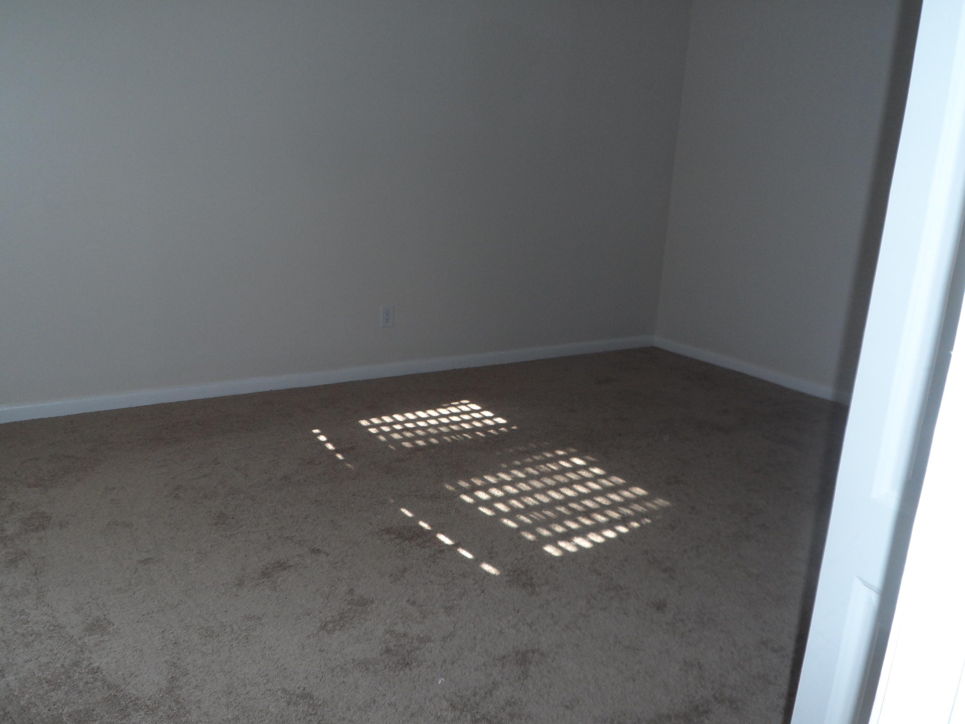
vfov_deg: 49.7
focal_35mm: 28
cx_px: 482
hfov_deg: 63.4
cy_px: 362
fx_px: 781
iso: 120
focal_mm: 4.9
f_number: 3.1
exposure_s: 1/30
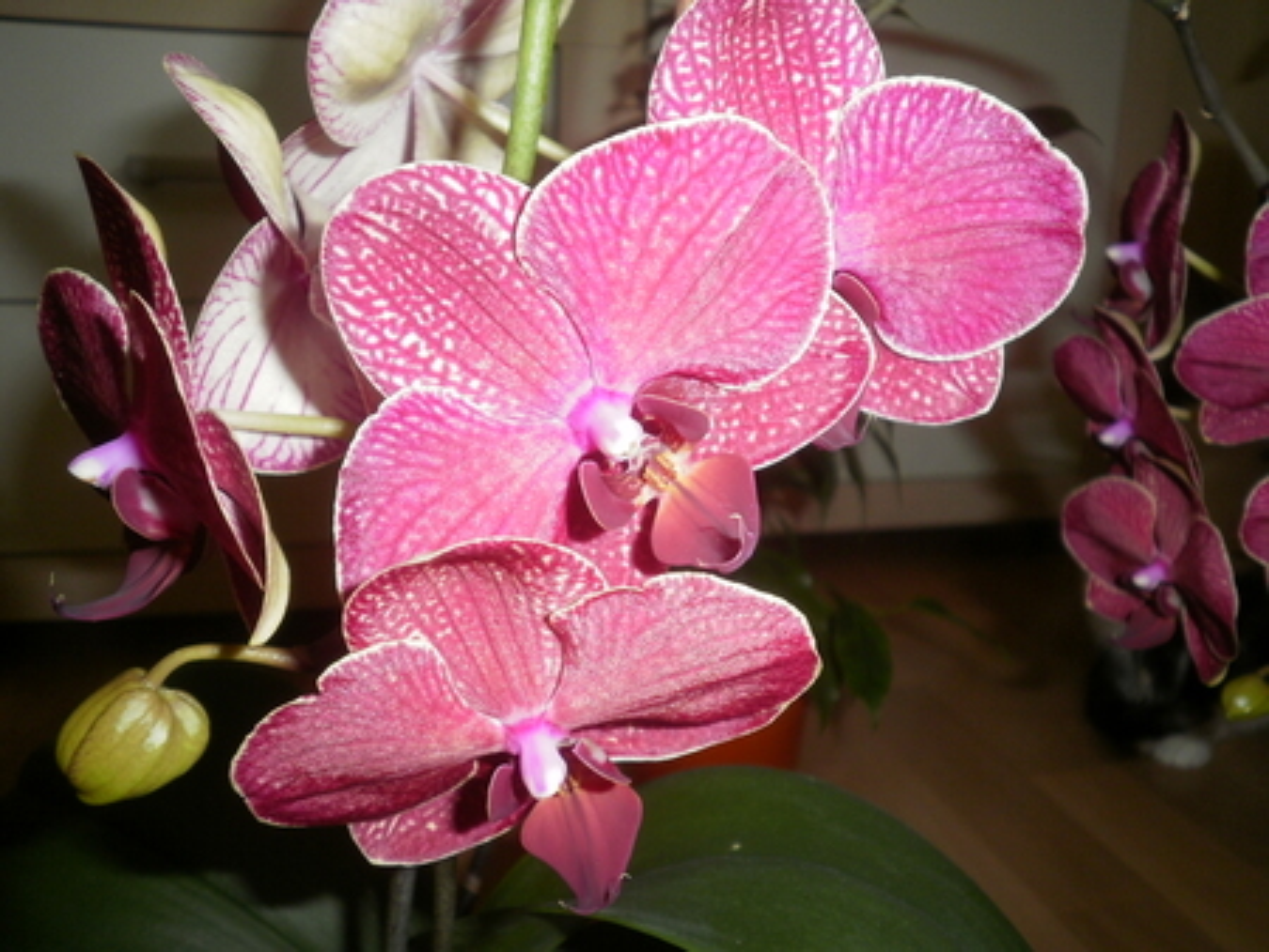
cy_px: 476
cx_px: 634
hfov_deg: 58.3
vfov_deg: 45.5
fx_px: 1137
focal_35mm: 31
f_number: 2.9
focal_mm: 5.45
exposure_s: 1/30
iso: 125
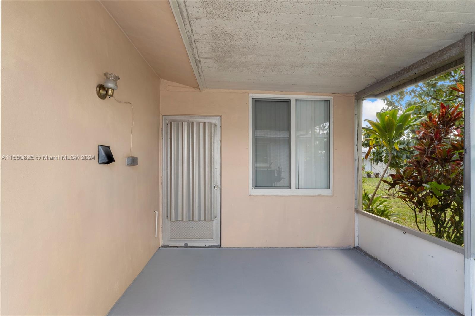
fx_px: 198
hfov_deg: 100.4
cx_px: 238
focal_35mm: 15
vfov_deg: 77.3
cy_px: 158
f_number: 8
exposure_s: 1/60
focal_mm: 10
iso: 100
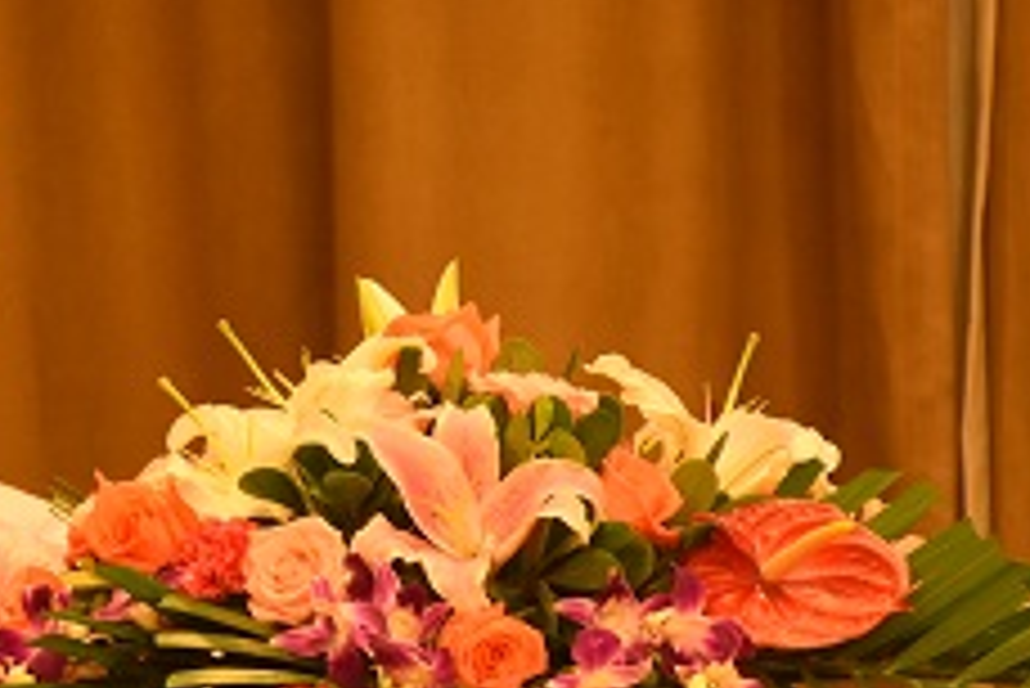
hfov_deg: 4.5
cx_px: 76
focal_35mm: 456
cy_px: 432
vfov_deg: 3.0
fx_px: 13054
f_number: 5.6
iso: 2000
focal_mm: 116
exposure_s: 1/25
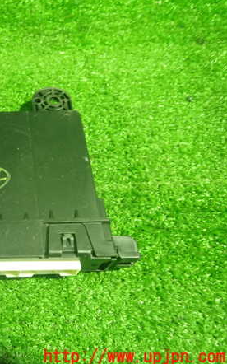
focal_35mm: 36
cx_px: -17
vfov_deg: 54.0
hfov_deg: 31.6
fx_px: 357
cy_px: 182
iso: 400
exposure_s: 1/30
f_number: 2
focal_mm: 4.5
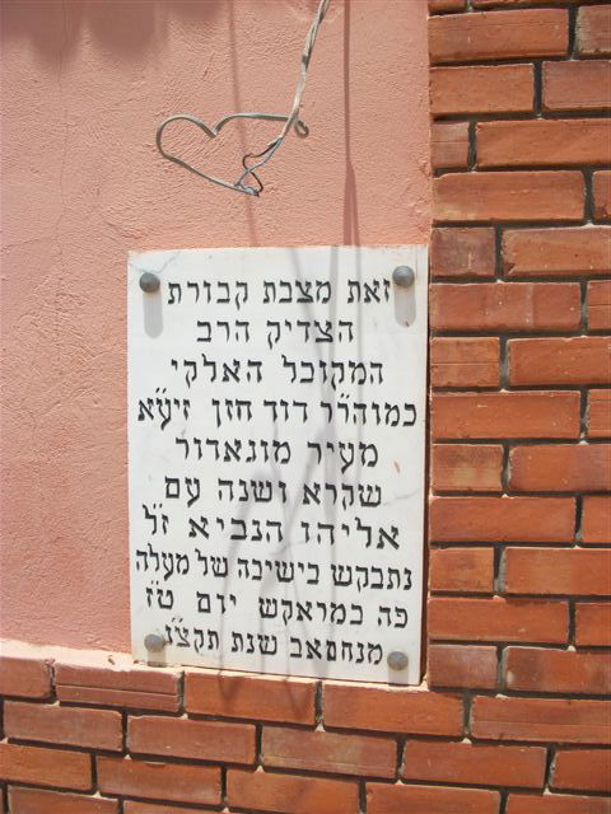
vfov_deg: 58.4
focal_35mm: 31
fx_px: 730
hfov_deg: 45.4
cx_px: 306
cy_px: 407
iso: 80
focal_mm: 5.7
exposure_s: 1/172
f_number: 8.8
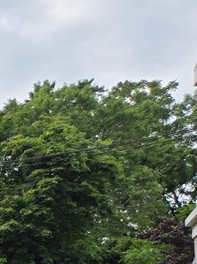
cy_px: 354
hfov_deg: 8.8
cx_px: -478
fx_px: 912
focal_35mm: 120
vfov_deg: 15.5
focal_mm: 5.4
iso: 25
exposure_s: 1/832
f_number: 1.8
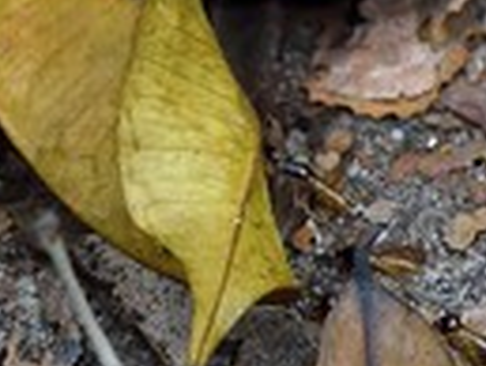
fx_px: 8783
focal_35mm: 625
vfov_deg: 2.4
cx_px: 750
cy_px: 426
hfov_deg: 3.2
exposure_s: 1/125
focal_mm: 200
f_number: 5.6
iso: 3200
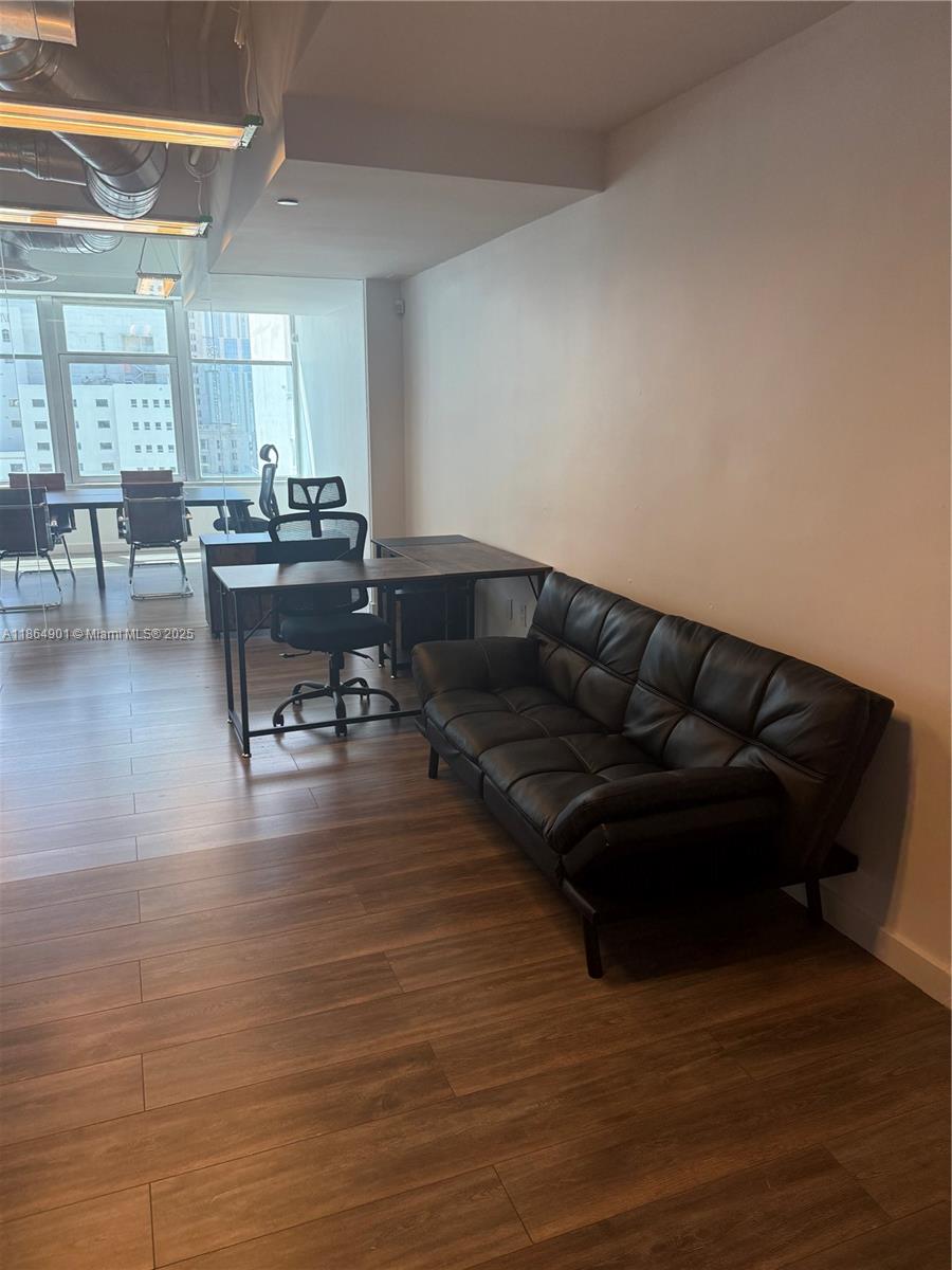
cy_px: 635
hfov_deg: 56.8
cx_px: 476
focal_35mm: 24
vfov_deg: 71.6
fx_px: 880
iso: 200
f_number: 1.78
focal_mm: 6.76
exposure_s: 1/206
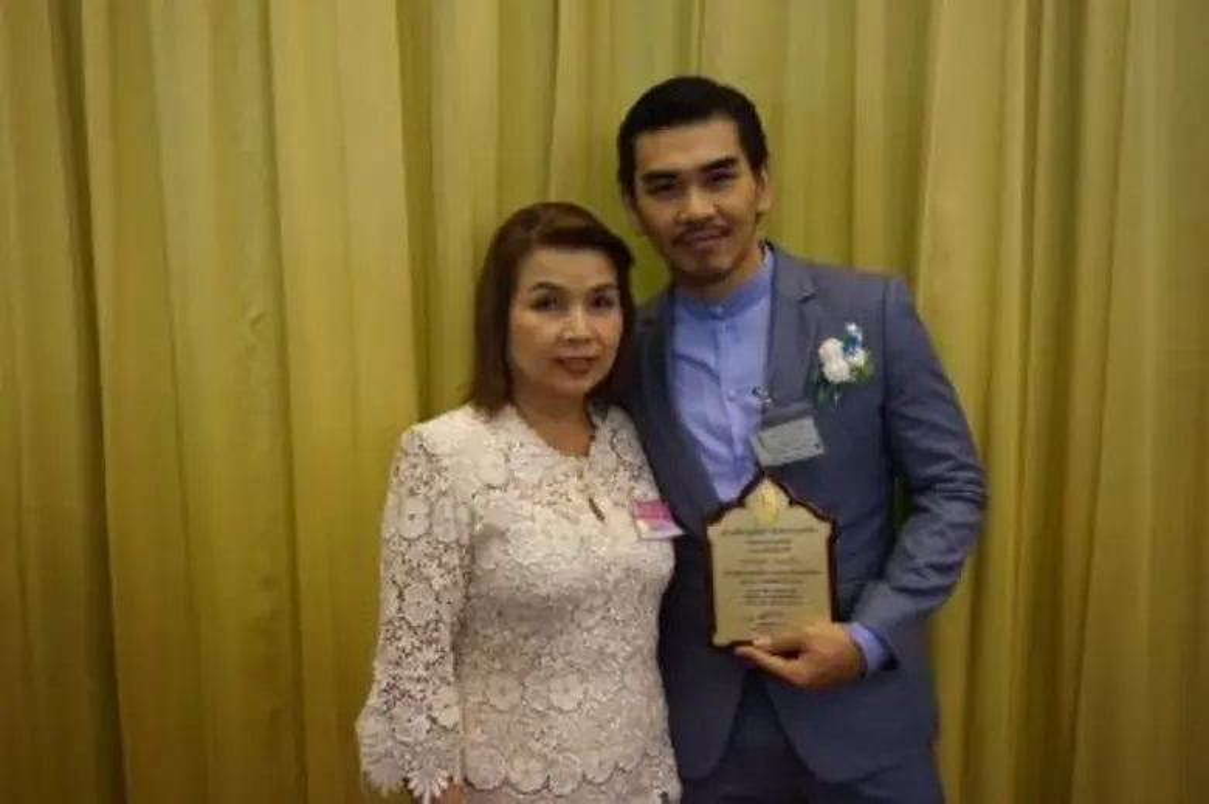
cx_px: 604
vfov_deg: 41.7
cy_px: 402
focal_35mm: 32
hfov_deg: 59.5
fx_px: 1057
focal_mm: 21
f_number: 4
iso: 3200
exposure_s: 1/160
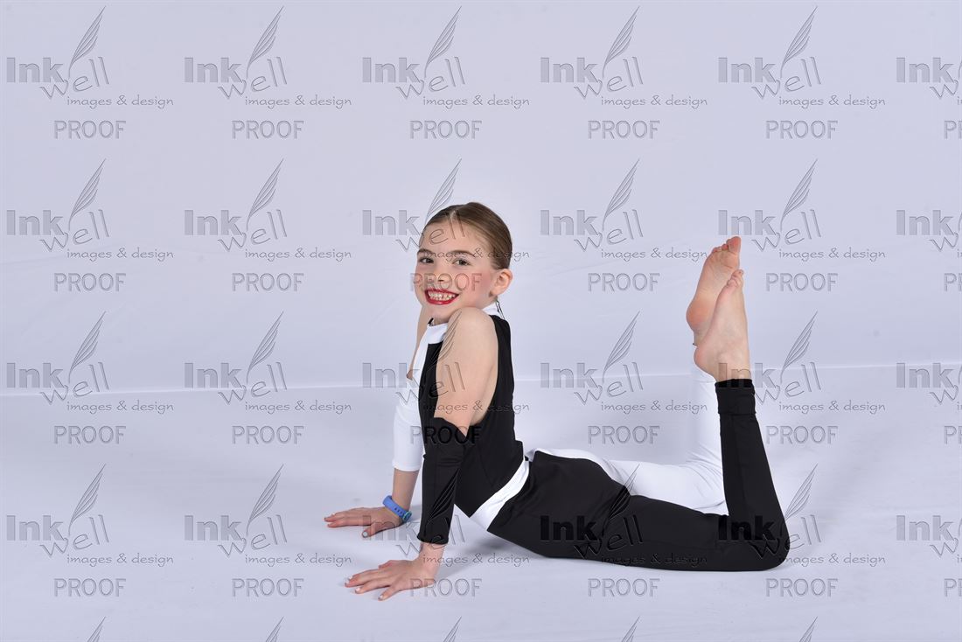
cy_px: 321
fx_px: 1283
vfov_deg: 28.1
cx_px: 481
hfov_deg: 41.1
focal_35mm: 48
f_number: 8
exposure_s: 1/200
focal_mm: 48
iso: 250
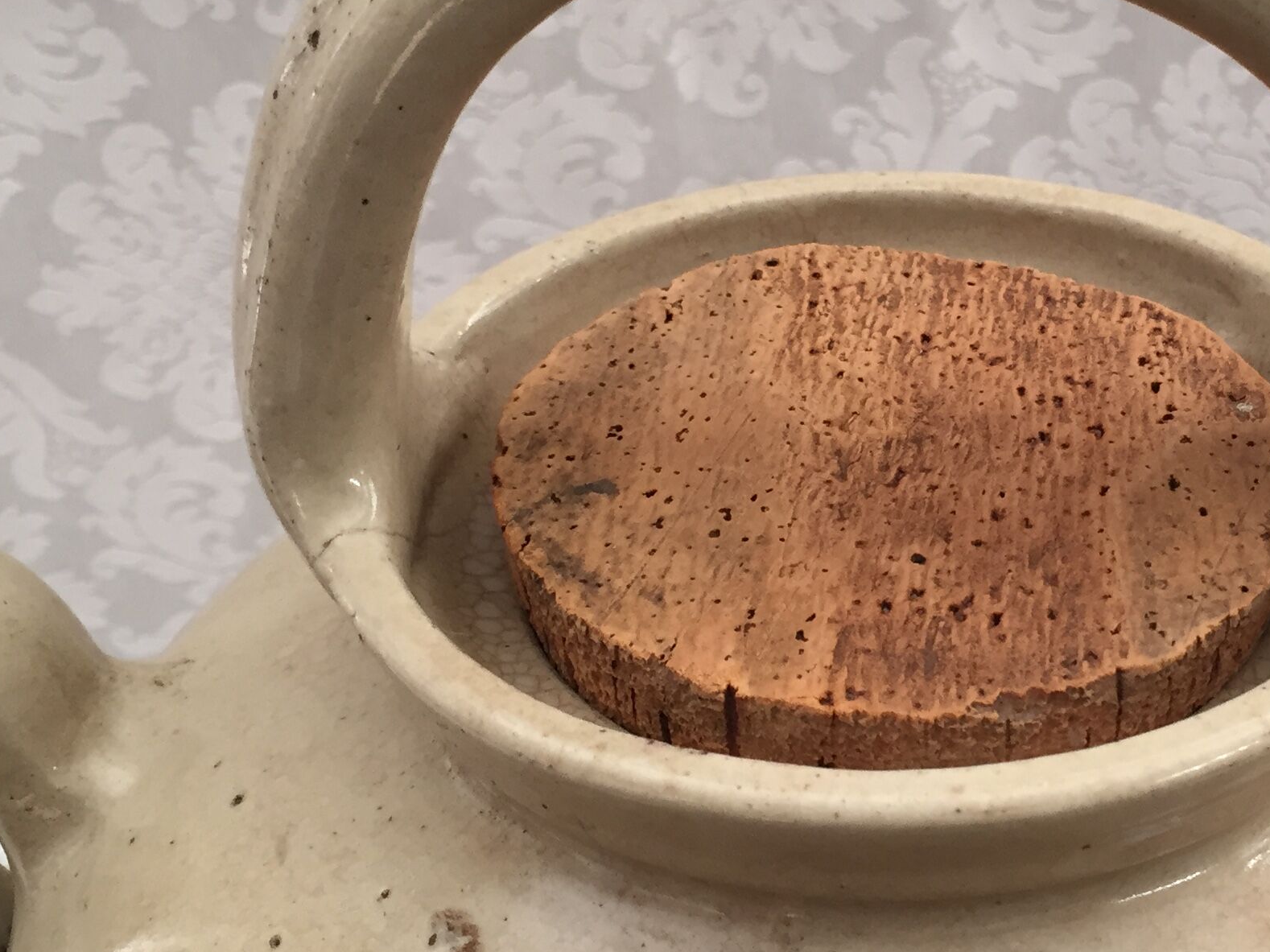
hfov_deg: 31.5
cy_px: 501
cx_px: 971
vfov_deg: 24.4
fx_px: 2201
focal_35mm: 60
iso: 80
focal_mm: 4.15
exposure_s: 1/33
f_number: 2.2
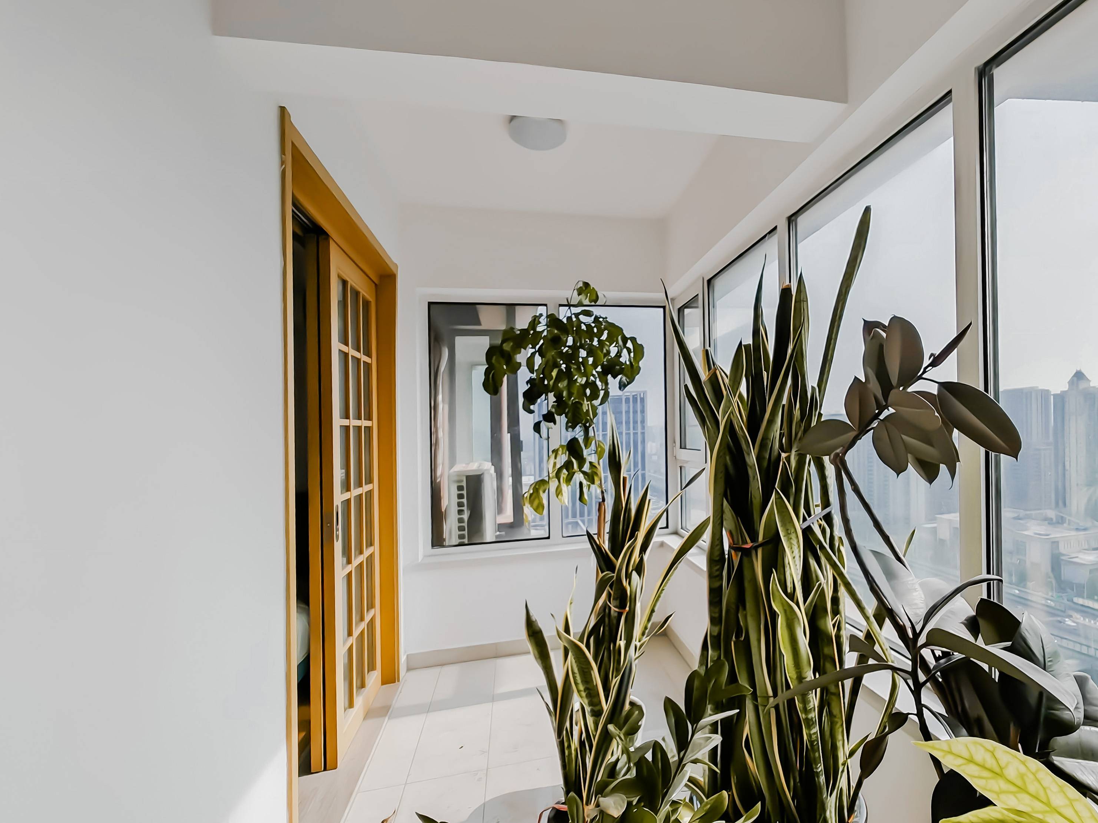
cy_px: 445
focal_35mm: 18
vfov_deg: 71.5
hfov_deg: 86.0
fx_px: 571
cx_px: 689
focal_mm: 1.82
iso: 50
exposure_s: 1/720
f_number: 2
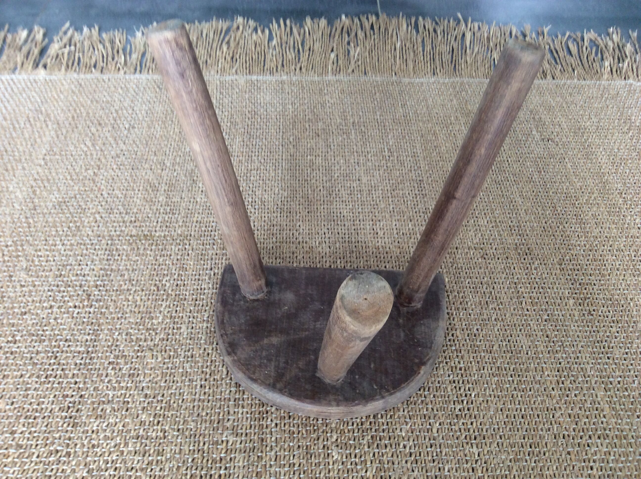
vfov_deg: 44.1
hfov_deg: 56.9
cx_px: 320
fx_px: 592
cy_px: 240
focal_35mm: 32
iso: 64
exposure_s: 1/25
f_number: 2.4
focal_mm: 3.3
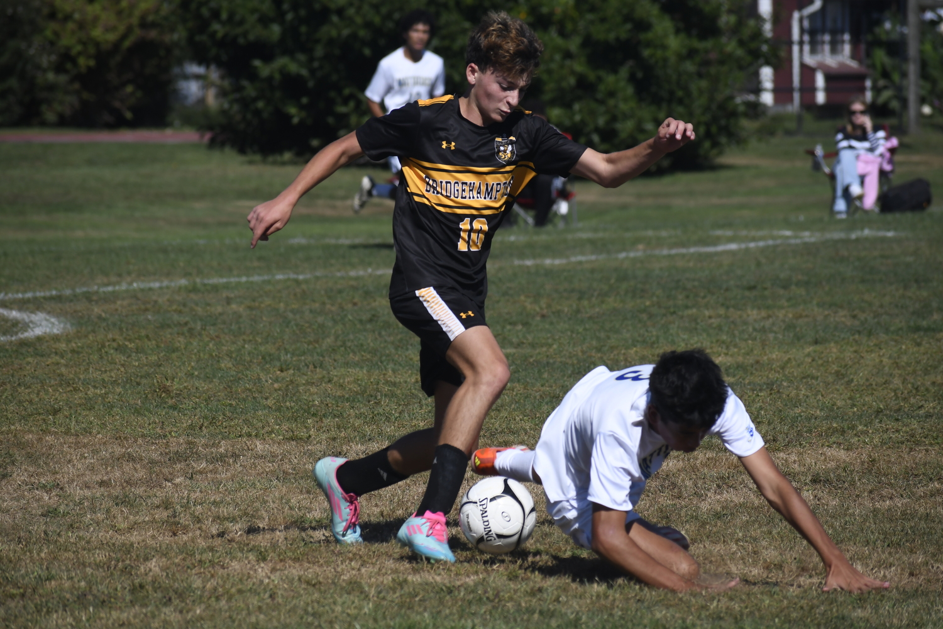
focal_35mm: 300
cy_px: 314
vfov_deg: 4.6
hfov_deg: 6.9
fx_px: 7858
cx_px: 472
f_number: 7.1
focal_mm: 200
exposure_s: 1/3200
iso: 400
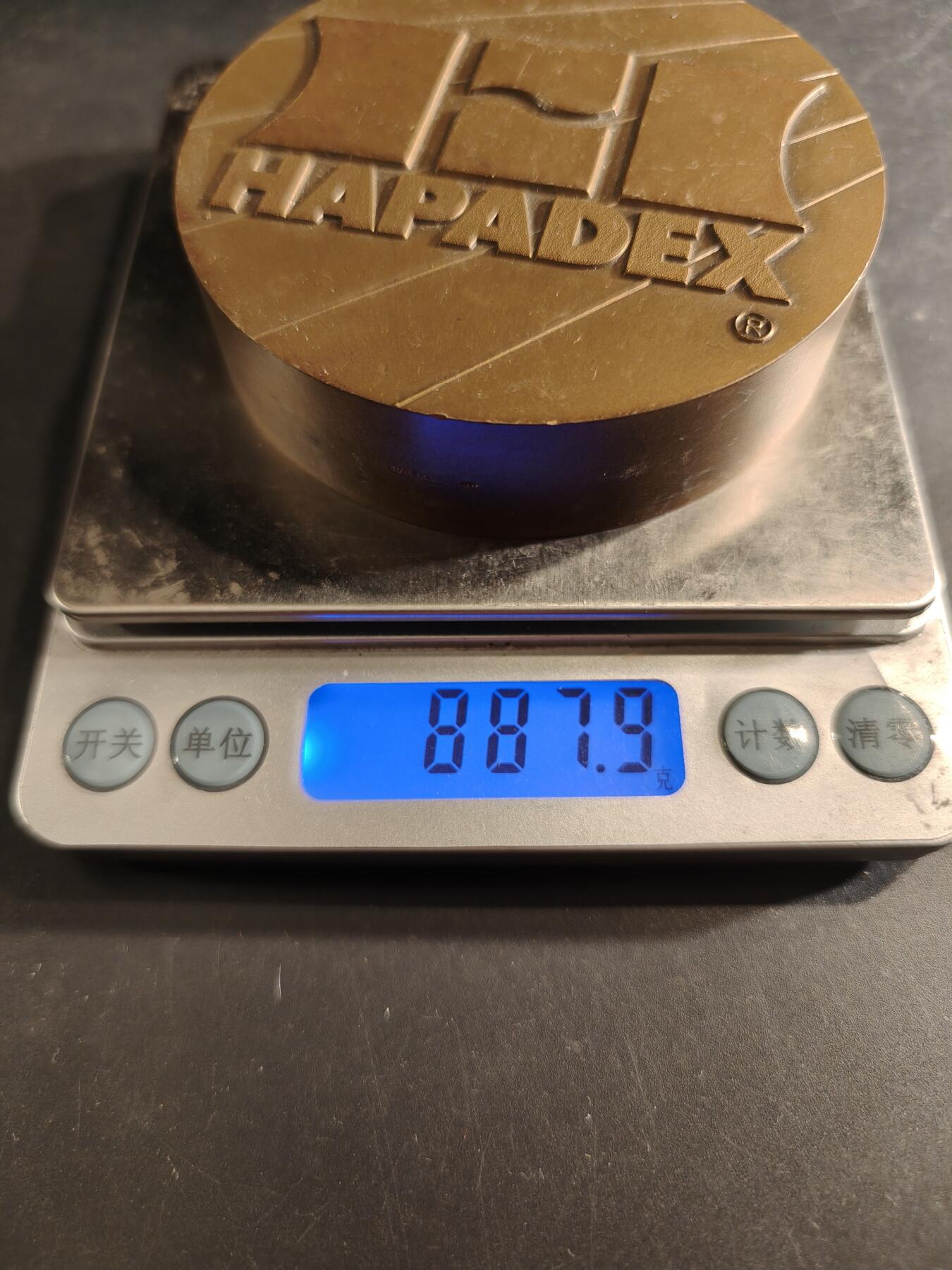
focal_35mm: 23
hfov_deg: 58.9
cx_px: 476
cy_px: 635
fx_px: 843
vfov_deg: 73.9
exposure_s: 1/145
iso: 250
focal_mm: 6.06
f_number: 1.6
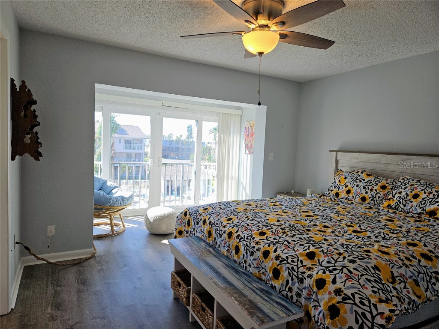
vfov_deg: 58.9
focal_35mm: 23
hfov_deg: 73.9
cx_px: 220
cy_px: 164
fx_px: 292
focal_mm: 5.4
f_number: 1.8
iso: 25
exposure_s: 1/164
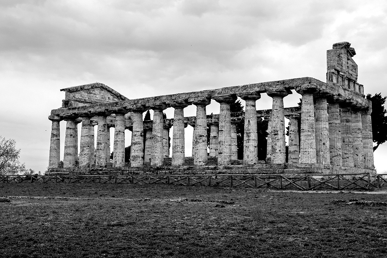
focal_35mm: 51
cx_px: 194
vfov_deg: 26.5
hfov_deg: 38.9
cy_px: 129
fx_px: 548
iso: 200
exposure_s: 1/320
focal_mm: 34
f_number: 6.3
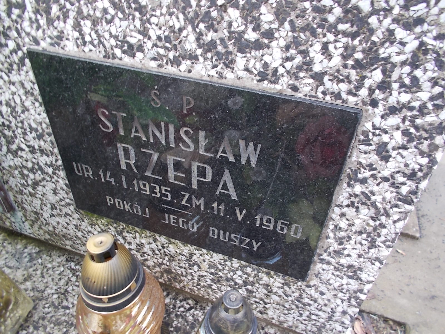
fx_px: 334
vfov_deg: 53.1
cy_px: 167
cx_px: 222
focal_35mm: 26
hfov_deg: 67.3
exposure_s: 1/25
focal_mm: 4.6
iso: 80
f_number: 3.2
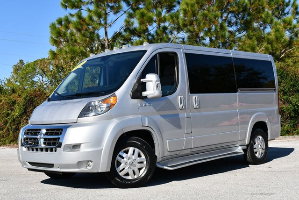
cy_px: 100
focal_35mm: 52
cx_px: 150
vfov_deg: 26.0
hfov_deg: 38.2
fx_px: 432
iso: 100
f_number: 9
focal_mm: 26
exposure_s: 1/320
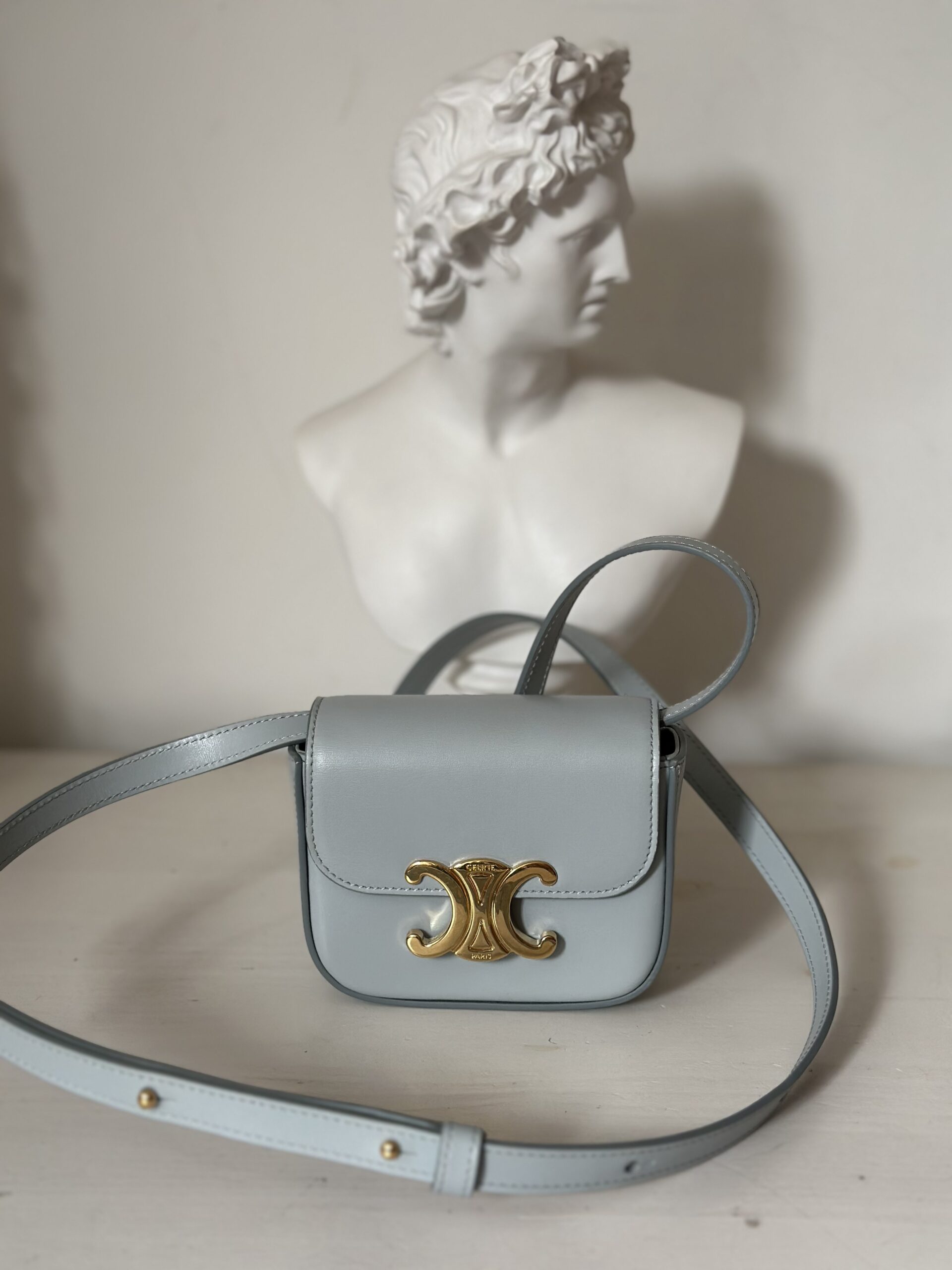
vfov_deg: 39.7
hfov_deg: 30.3
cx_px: 476
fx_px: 1760
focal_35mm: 48
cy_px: 635
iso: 125
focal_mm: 6.86
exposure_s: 1/63
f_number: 1.78
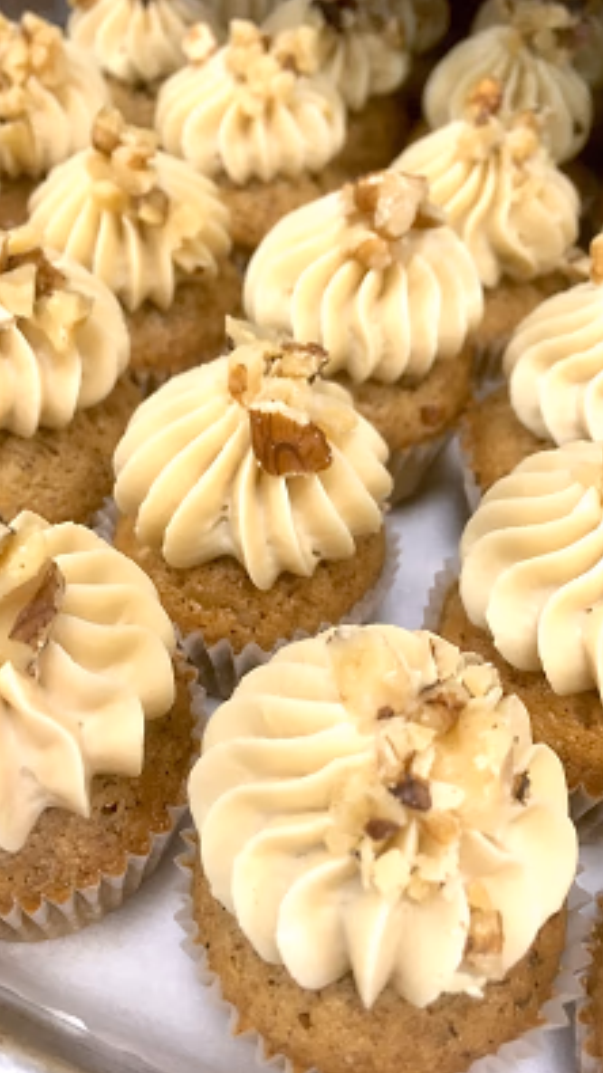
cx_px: 307
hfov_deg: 36.7
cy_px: 535
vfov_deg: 61.0
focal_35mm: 32
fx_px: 910
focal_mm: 4.15
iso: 80
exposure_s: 1/30
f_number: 2.2
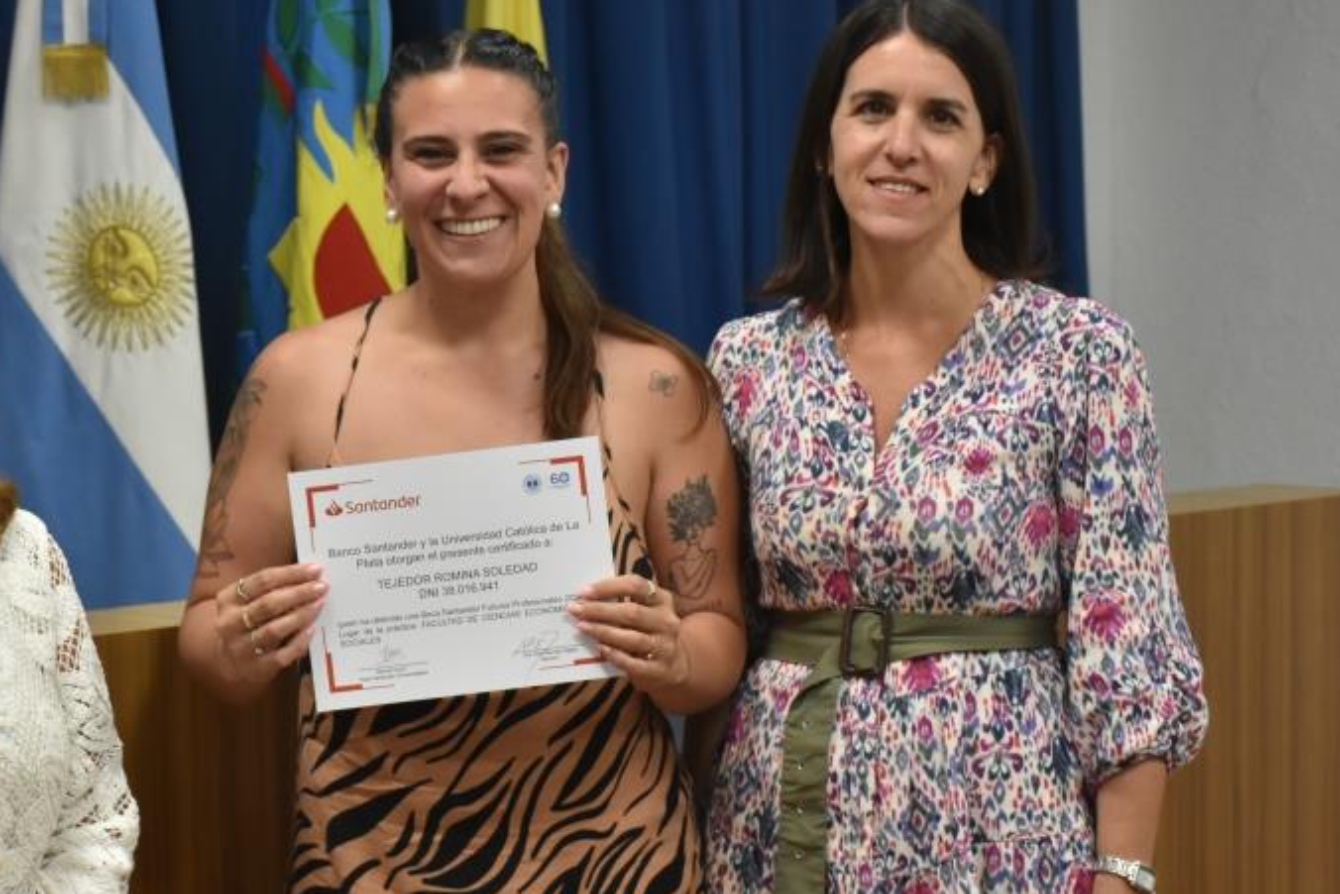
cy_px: 479
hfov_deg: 18.7
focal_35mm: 109
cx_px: 490
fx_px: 4058
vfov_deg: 12.6
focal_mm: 48
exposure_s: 1/125
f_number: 5.6
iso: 1600
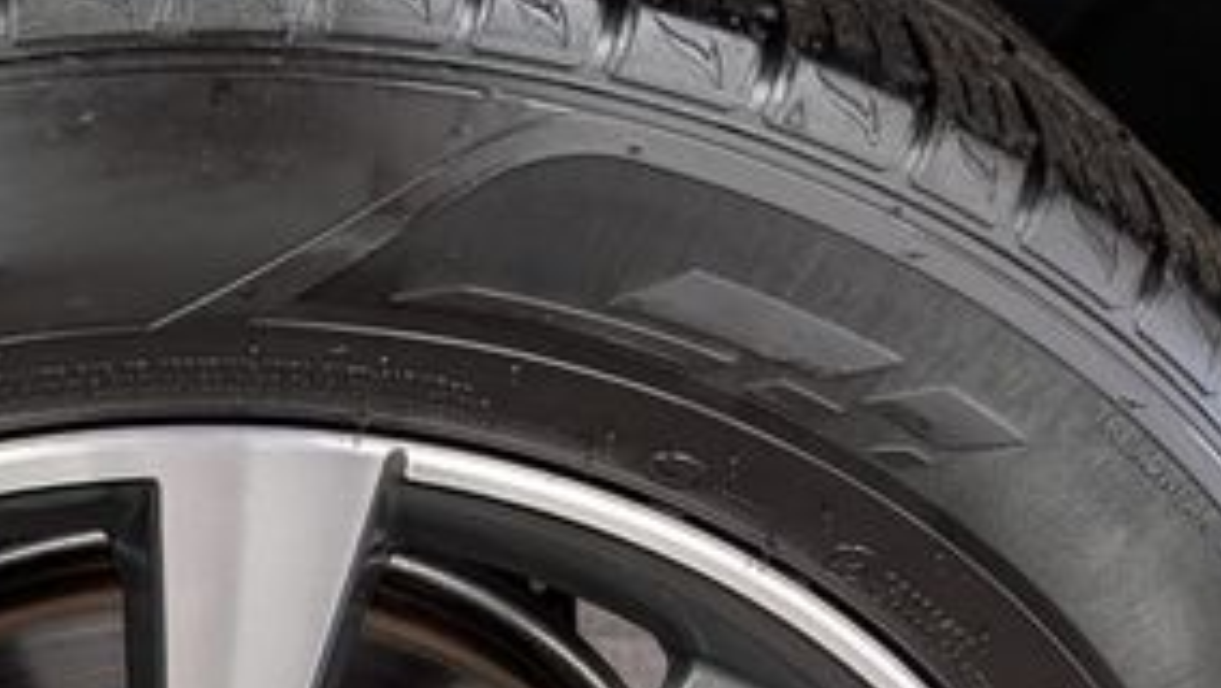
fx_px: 1911
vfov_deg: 19.0
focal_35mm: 59
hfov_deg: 33.4
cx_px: 99
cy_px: 873
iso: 305
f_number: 1.68
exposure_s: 1/120
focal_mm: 6.9
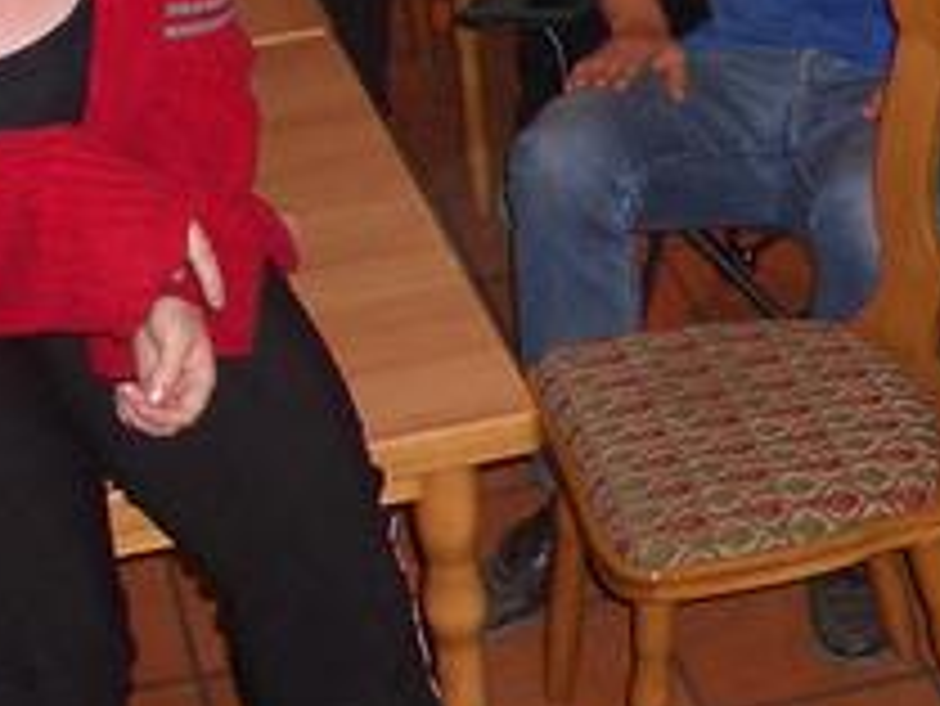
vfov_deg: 13.8
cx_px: 720
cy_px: 121
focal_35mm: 107
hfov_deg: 18.2
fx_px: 2907
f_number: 2.6
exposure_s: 1/40
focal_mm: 5.8
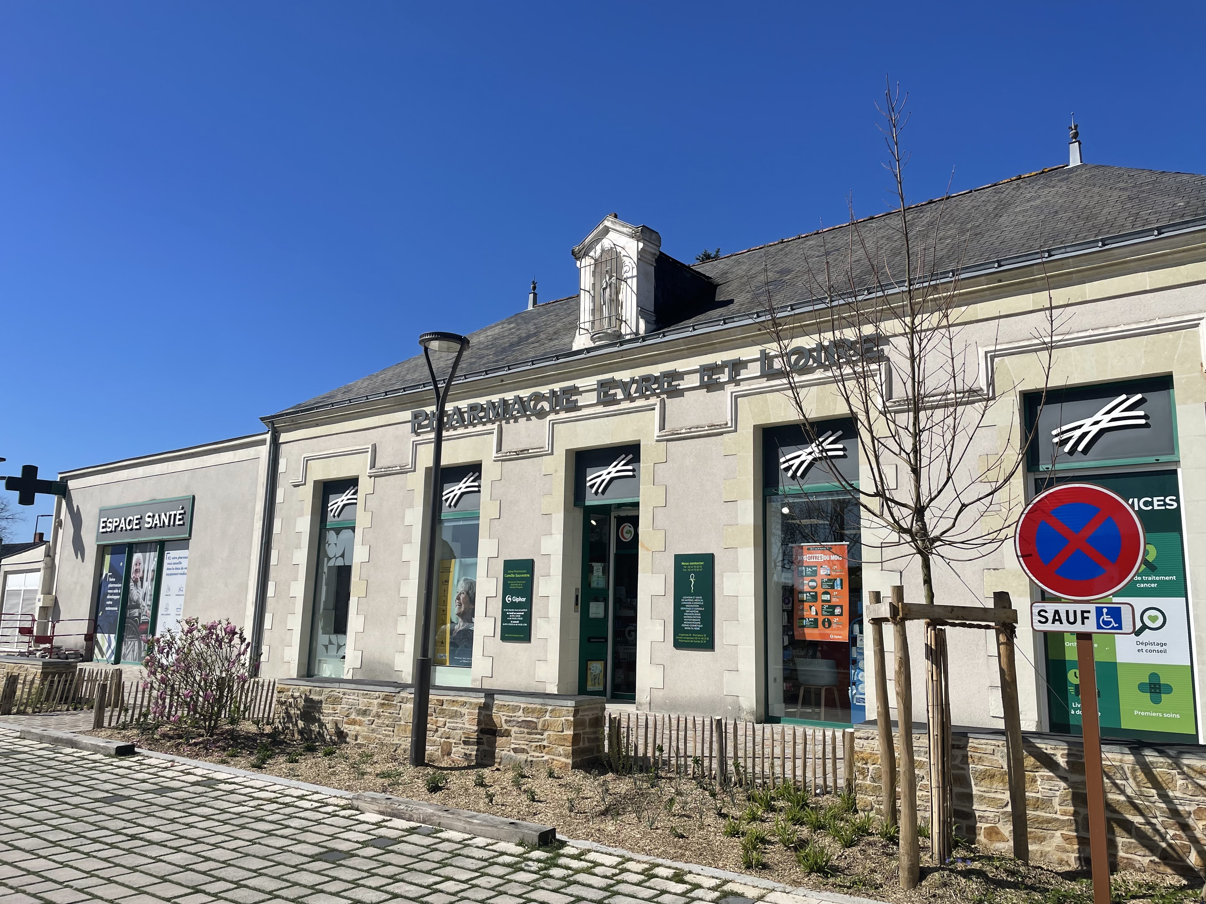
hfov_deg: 65.3
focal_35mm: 27
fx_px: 941
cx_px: 608
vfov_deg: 51.3
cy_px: 464
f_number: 1.6
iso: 32
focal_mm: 4.2
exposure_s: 1/6494
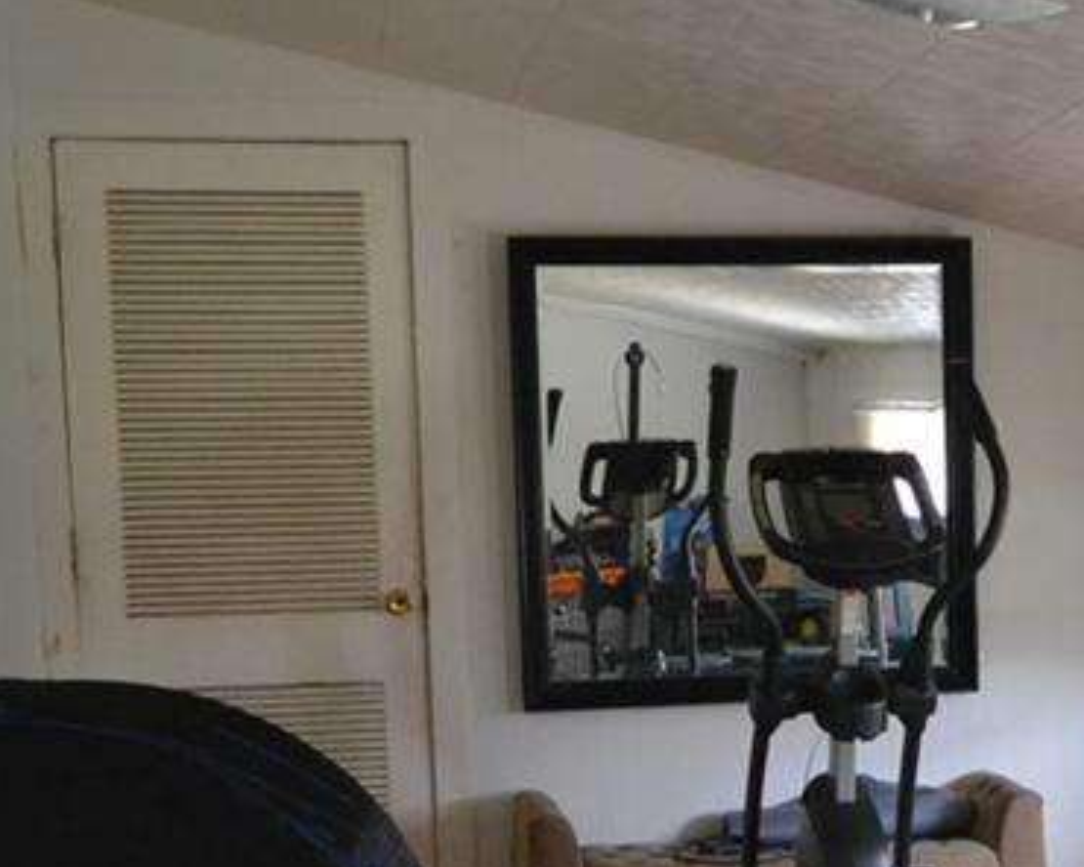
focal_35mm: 78
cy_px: 665
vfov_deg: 19.5
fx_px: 2502
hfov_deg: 23.8
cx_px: 970
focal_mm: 20
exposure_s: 1/30
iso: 3200
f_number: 5.6
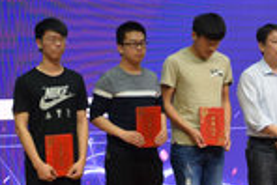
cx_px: 112
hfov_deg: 13.0
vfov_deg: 8.7
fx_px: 1217
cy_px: 32
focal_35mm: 158
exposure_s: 1/40
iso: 500
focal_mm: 26
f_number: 4
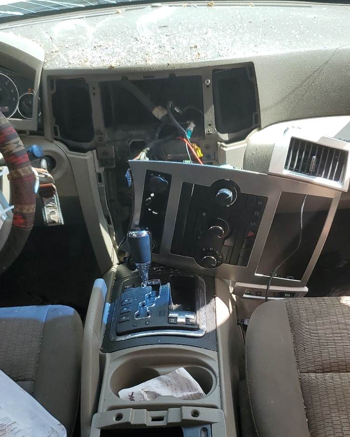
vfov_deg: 42.6
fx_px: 557
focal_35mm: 43
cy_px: 270
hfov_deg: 34.9
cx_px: 179
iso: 50
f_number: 1.5
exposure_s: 1/455
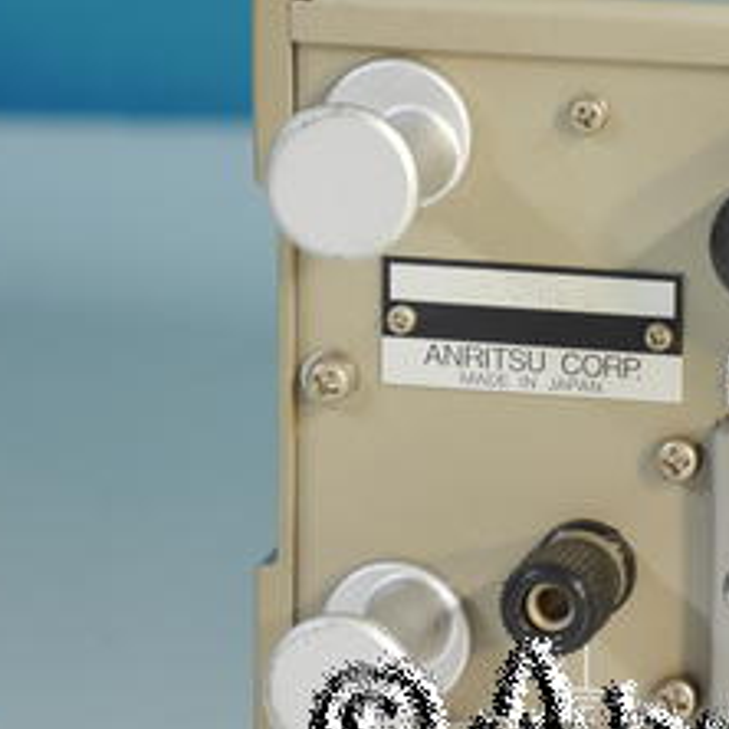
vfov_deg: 3.9
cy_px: 332
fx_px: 10627
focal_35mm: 446
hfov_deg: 3.9
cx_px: 453
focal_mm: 140
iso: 200
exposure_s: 1/2
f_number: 8
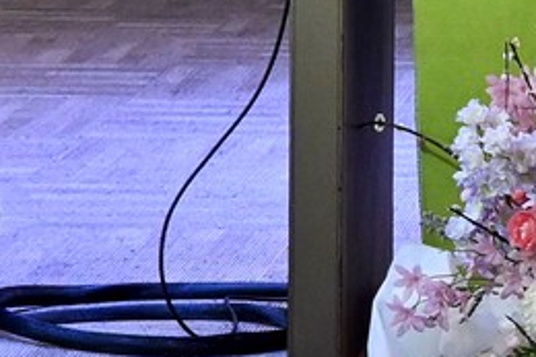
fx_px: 4947
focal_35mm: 332
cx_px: 790
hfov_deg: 6.1
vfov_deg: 4.0
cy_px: -519
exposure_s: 1/125
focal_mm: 45
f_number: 6
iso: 3200
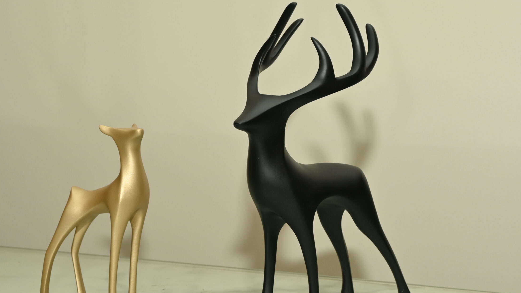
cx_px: 228
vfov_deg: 15.4
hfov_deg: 27.0
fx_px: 1086
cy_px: 129
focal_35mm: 79
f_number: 7.1
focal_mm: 43
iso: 500
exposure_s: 1/100
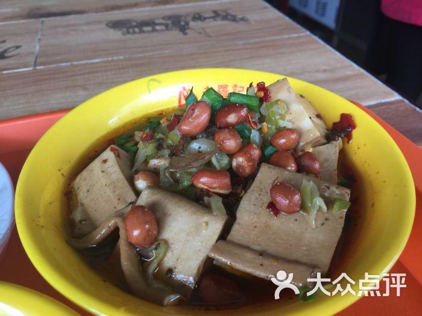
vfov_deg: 48.2
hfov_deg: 61.7
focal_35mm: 29
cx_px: 211
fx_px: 354
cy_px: 158
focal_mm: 4.15
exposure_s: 1/33
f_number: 2.2
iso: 32
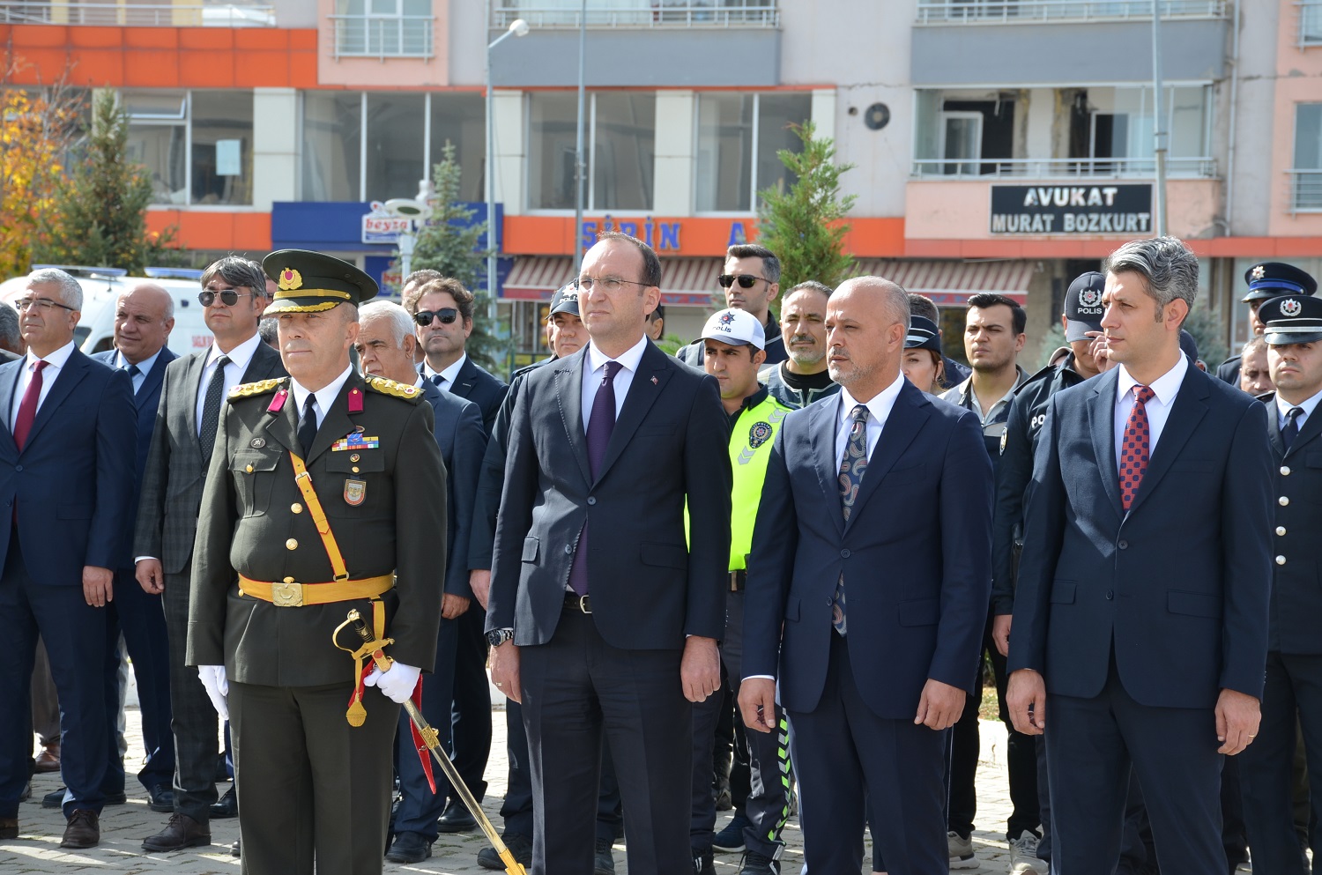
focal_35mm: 128
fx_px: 4672
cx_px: 661
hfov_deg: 16.1
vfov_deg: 10.7
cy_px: 438
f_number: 7.1
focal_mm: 85
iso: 200
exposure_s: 1/200
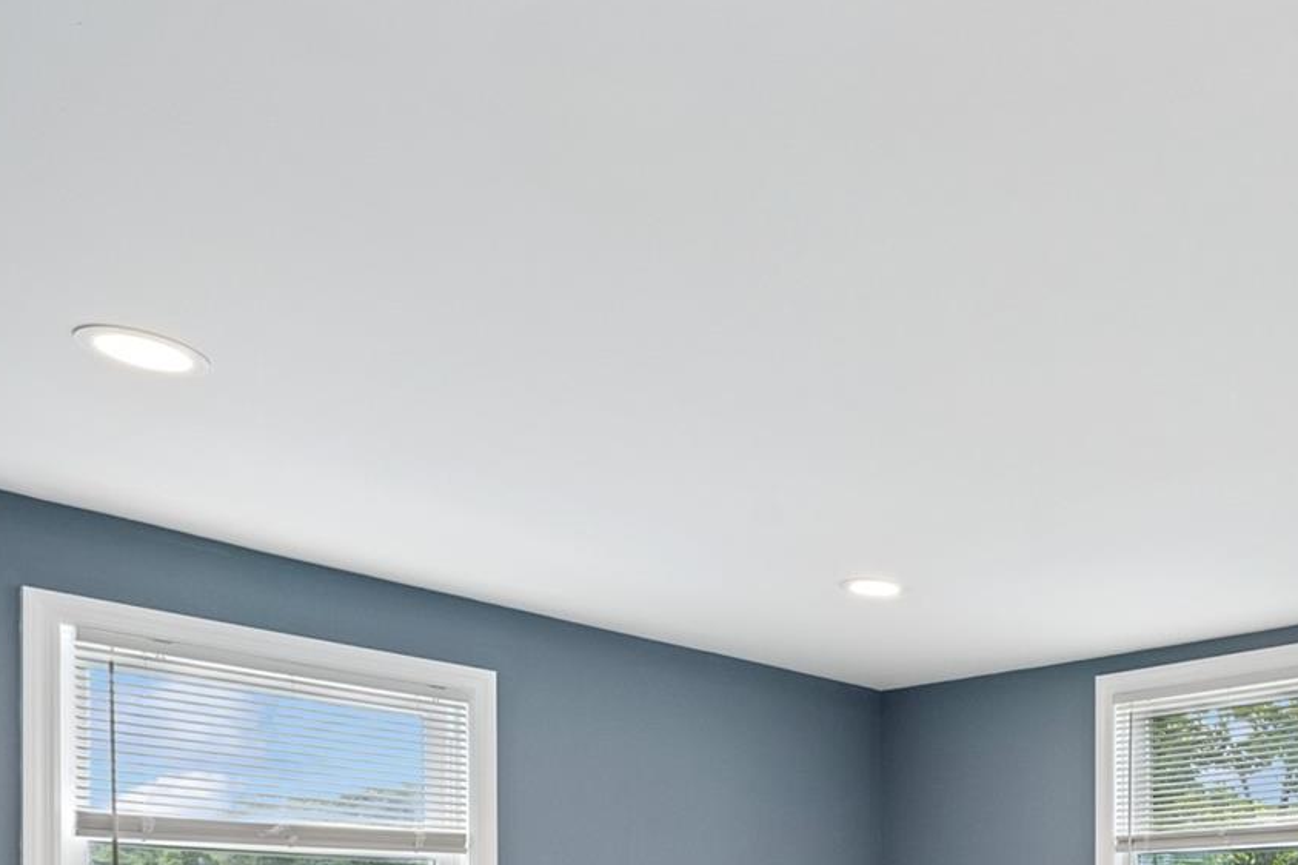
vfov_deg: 33.9
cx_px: 1141
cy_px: 944
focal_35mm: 34
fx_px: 1226
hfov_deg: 50.2
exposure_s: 1/320
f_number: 8
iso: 320
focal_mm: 14
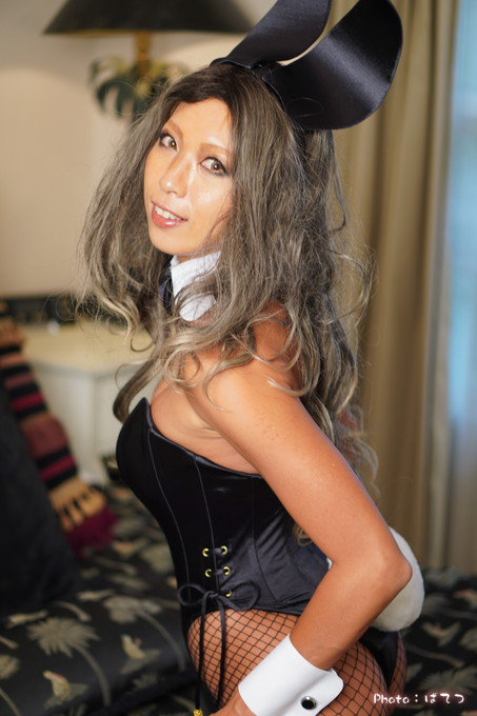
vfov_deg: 27.0
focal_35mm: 75
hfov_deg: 18.2
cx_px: 238
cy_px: 358
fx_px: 1491
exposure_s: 1/80
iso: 125
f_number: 1.8
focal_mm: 50
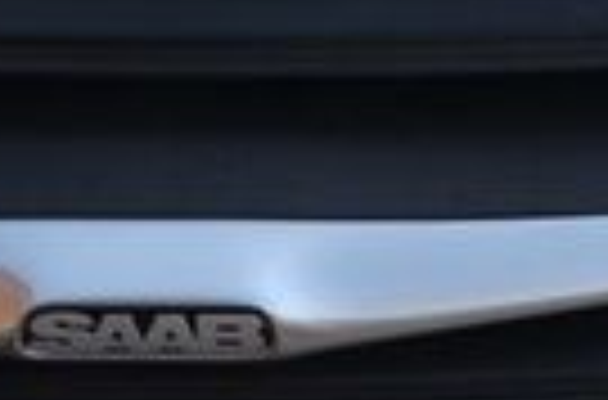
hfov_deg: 9.1
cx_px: 144
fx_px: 3820
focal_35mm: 227
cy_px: -380
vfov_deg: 5.9
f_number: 7.1
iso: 200
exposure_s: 1/200
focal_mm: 32
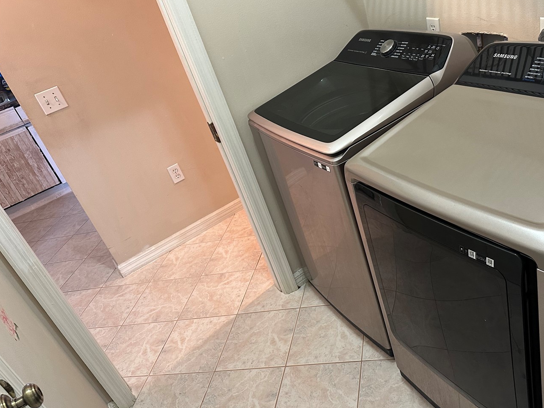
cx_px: 336
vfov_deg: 46.8
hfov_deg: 59.3
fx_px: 471
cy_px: 187
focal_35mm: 30
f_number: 1.78
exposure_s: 1/60
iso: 400
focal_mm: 6.86
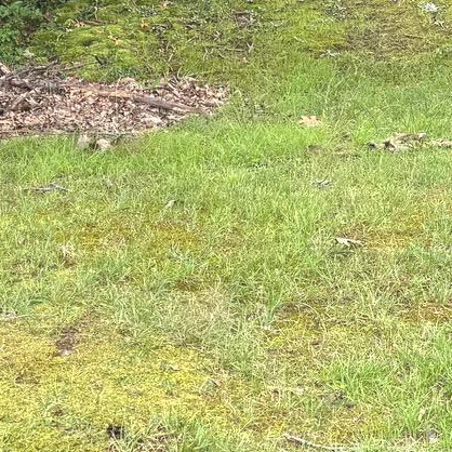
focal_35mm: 104
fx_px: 1536
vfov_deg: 15.5
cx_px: 644
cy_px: -209
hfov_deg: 15.6
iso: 80
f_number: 1.78
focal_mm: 6.76
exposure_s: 1/457
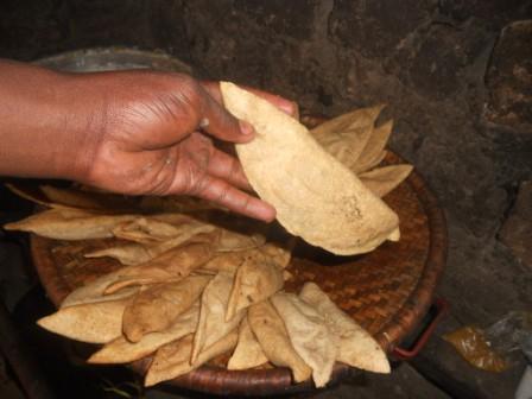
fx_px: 415
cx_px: 266
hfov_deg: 65.3
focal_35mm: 27
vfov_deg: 51.4
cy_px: 200
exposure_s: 1/25
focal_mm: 4.9
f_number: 3.2
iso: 80
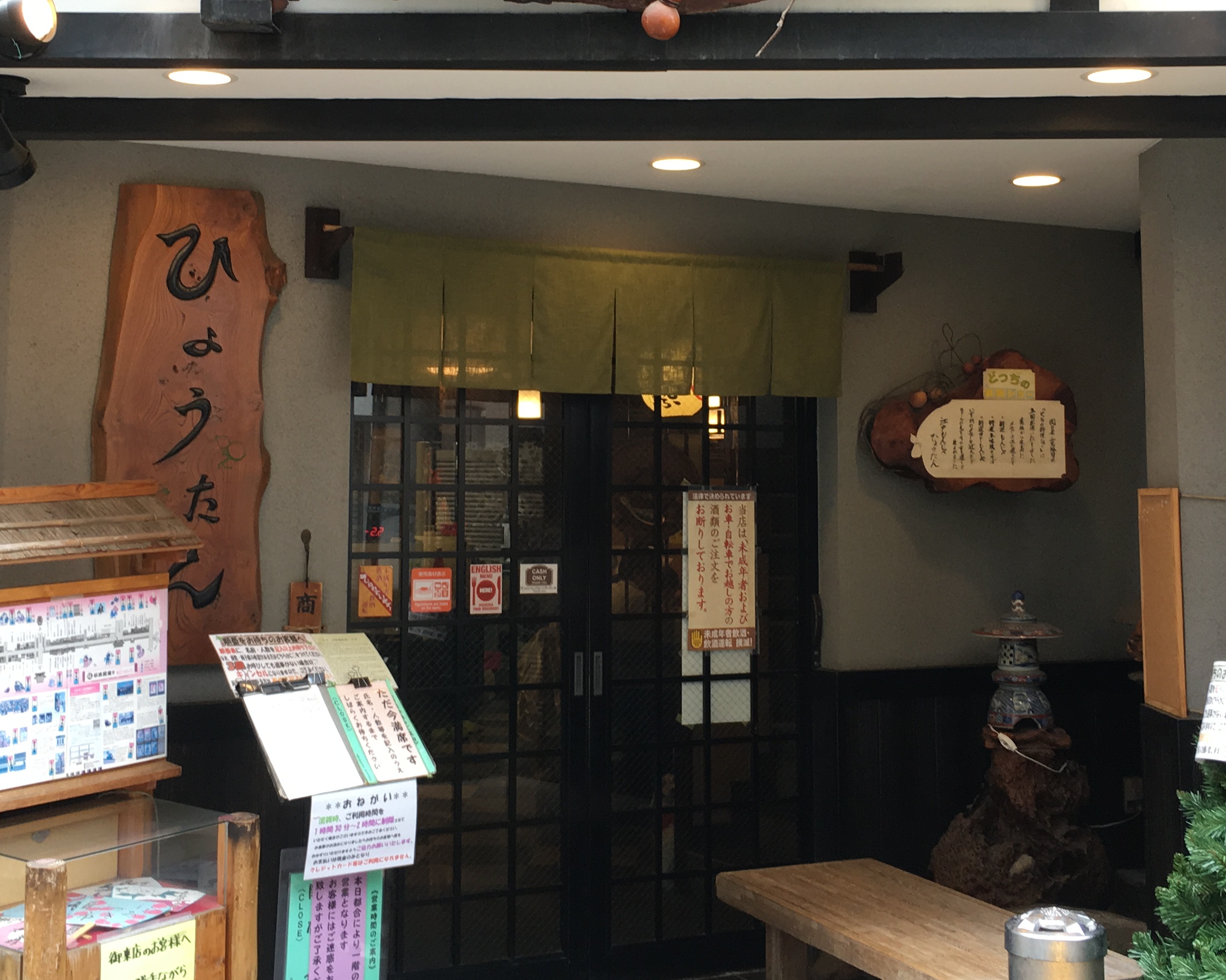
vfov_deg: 28.9
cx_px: 633
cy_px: 322
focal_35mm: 52
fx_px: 1887
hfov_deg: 36.0
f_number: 2.2
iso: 32
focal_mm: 4.15
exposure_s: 1/60
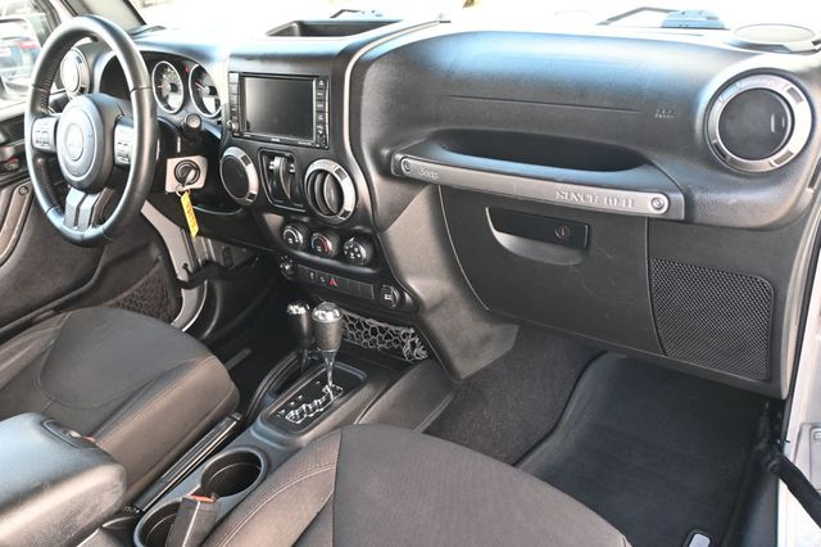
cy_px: 274
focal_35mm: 32
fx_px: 718
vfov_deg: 41.7
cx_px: 410
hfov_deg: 59.5
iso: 1100
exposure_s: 1/125
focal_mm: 21
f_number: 4
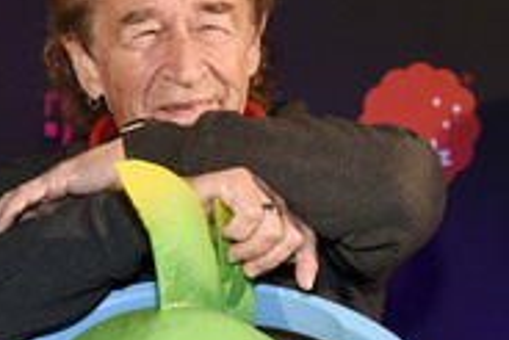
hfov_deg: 14.4
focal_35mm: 142
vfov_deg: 9.7
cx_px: 181
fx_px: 2009
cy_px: 260
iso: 1600
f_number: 6.3
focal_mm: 58
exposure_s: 1/125
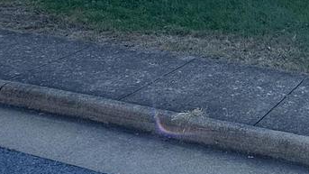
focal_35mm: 64
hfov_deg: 29.5
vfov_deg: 17.1
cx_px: 342
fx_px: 524
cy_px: -83
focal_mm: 2.22
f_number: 2.2
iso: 40
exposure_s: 1/812
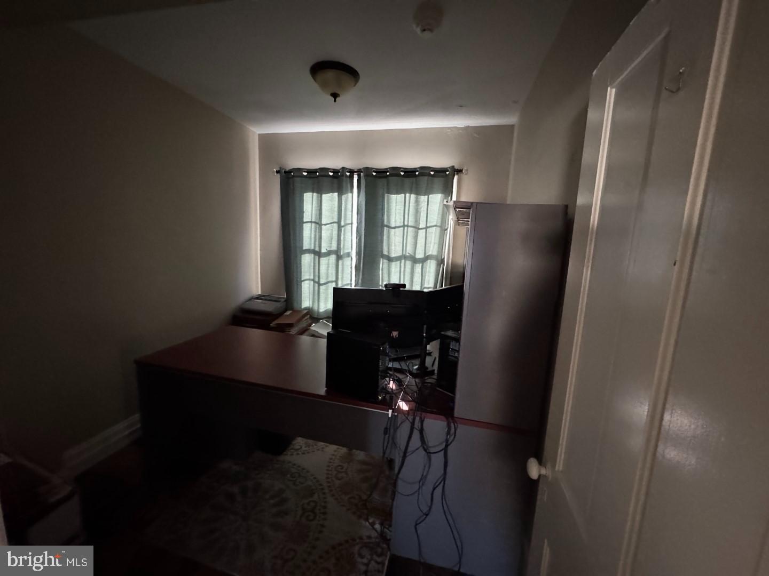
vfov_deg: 85.7
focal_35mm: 14
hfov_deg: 102.1
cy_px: 288
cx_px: 384
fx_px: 311
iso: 1250
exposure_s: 1/40
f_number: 2.2
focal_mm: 2.22
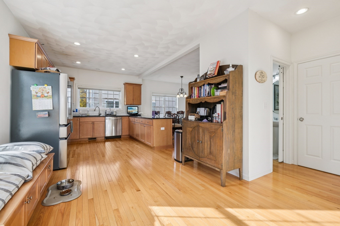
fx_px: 142
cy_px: 113
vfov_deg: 77.3
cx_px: 170
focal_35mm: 15
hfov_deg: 100.4
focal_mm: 10
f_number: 5.6
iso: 320
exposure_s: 1/55
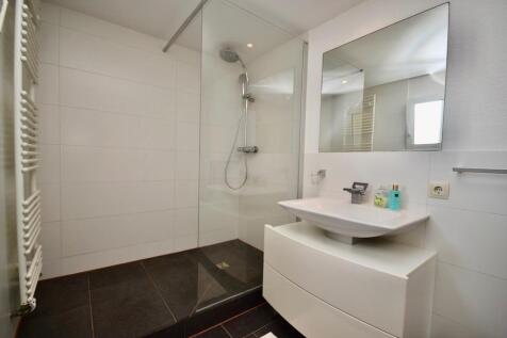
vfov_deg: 77.3
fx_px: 211
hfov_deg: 100.4
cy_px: 169
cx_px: 254
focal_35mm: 15
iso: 100
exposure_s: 1/60
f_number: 4
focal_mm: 10
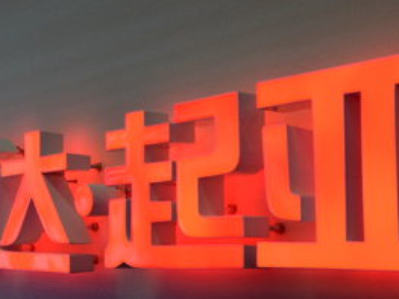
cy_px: 188
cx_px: 103
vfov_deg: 18.4
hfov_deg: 24.2
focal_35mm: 80
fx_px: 922
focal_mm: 4.28
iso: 64
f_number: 2.4
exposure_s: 1/120
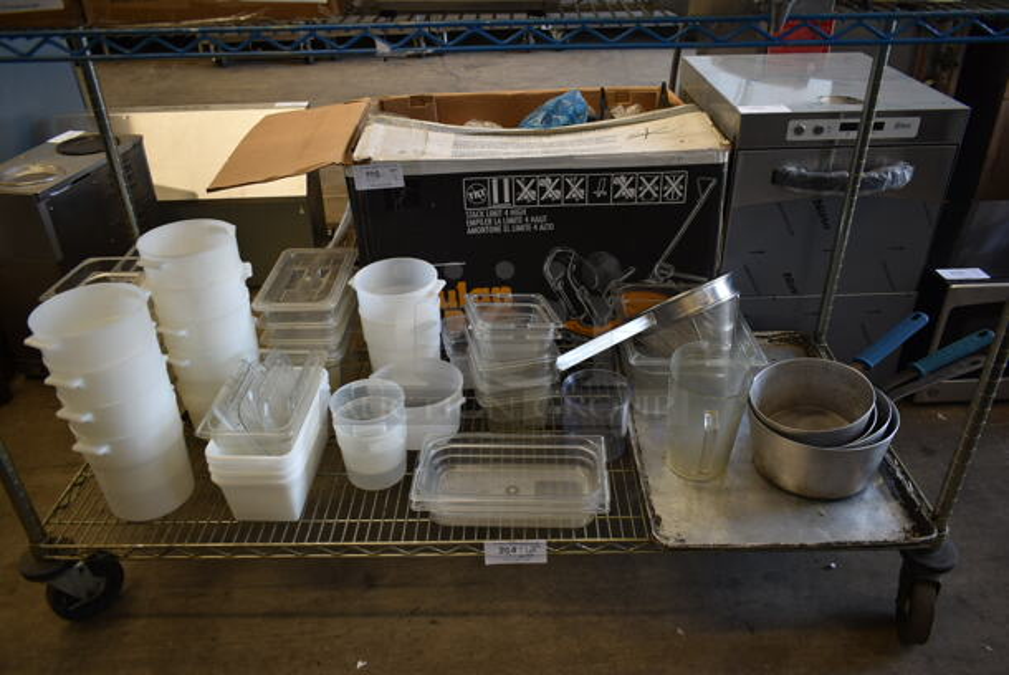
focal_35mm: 27
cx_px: 504
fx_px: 757
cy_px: 338
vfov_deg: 48.0
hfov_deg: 67.3
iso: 160
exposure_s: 1/30
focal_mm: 18
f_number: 3.5
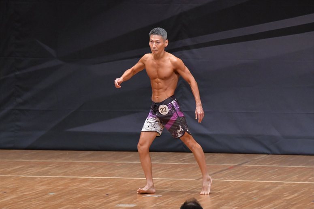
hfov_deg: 7.2
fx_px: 2485
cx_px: 157
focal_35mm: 285
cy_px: 104
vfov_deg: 4.8
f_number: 5.6
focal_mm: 190
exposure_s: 1/400
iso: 6400
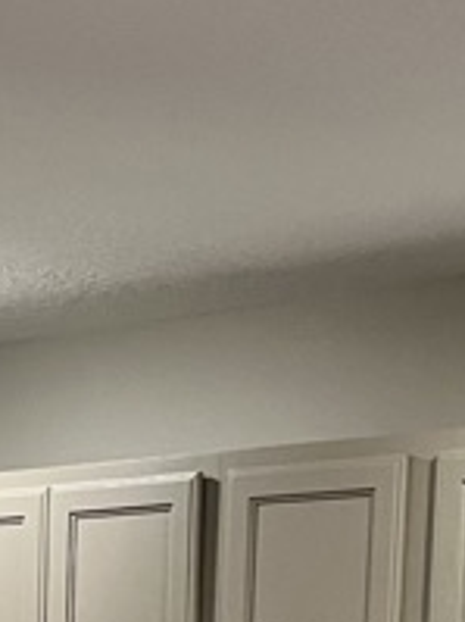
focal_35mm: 134
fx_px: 2403
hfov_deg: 10.9
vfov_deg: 13.0
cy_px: 1191
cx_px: -59
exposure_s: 1/60
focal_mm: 5.1
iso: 200
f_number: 1.6
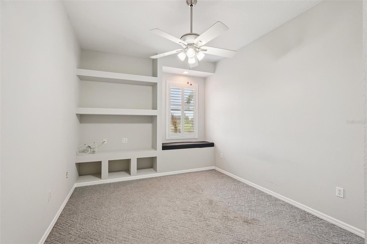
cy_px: 122
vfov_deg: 73.7
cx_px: 184
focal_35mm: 16
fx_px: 163
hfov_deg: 96.7
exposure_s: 1/10
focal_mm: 16
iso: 400
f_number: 8
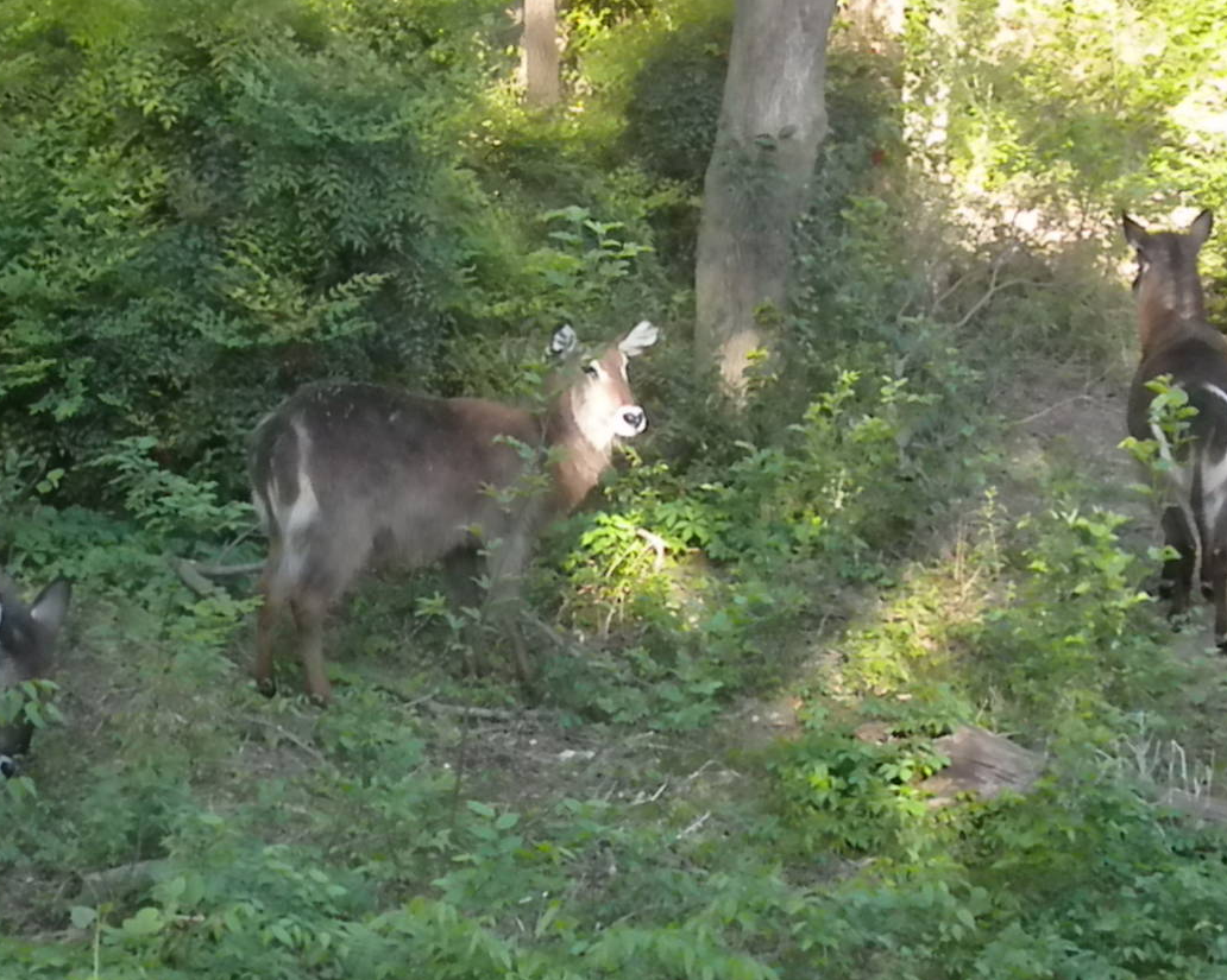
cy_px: 368
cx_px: 520
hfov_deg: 17.6
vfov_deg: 14.1
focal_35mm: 109
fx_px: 3957
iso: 640
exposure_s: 1/213
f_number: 5
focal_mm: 12.7
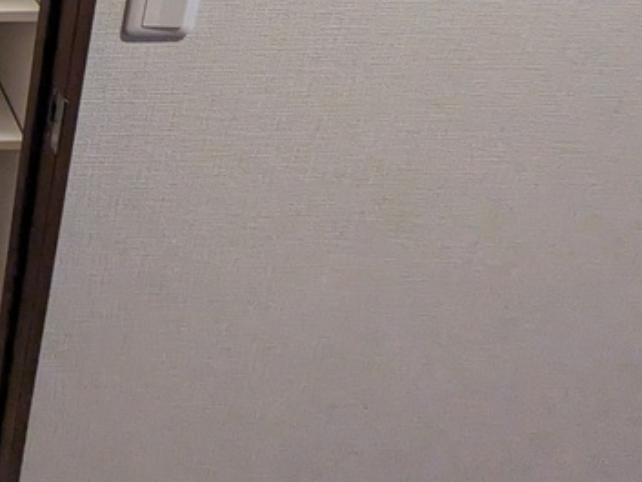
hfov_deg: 34.6
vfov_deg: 31.6
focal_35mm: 38
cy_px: -95
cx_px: -192
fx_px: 705
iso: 214
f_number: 2.2
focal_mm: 1.83
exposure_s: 1/120
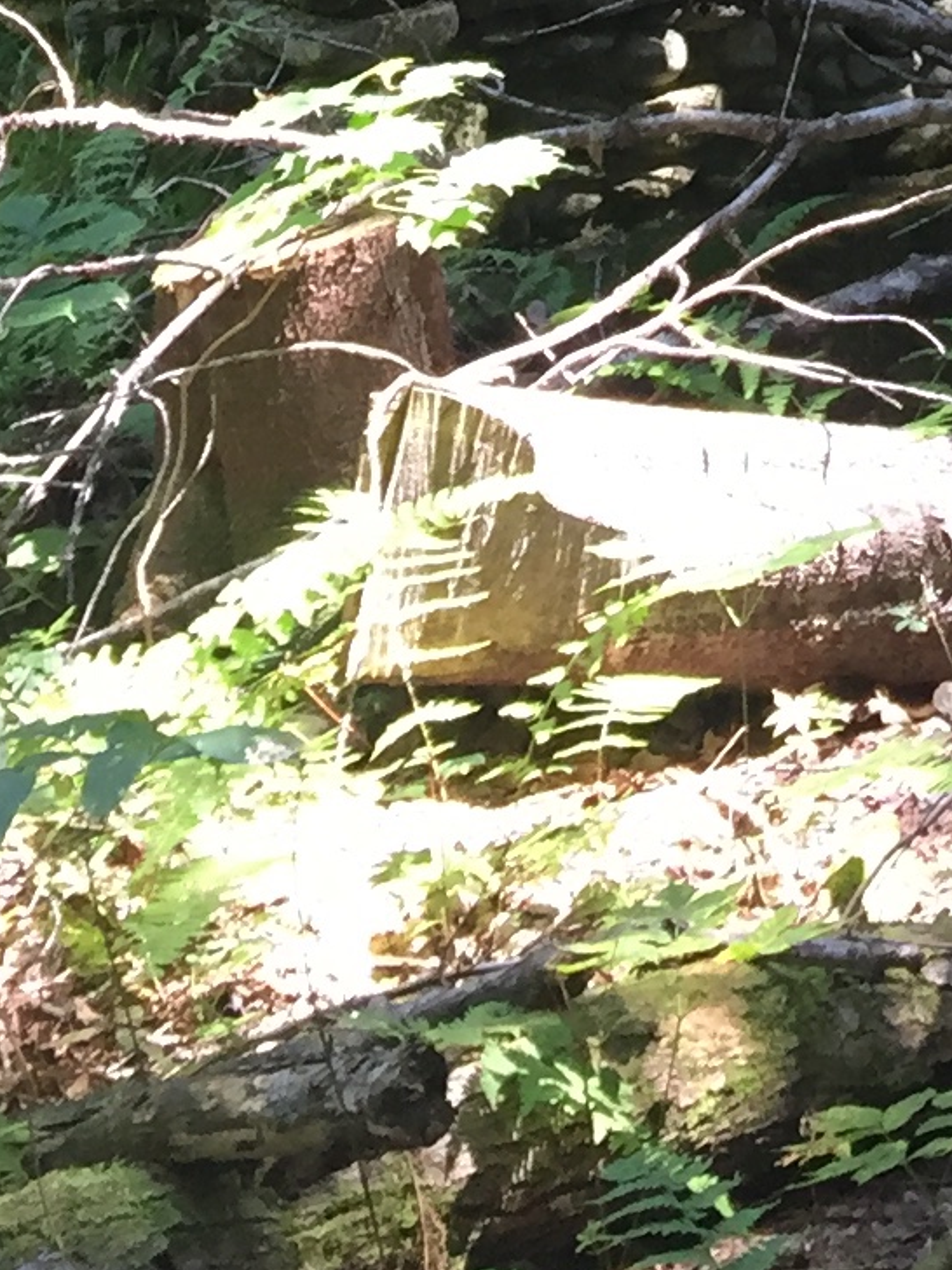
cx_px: 1097
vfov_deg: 12.9
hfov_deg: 11.2
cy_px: -1371
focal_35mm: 130
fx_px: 4767
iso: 32
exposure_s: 1/40
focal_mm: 4.15
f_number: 2.2
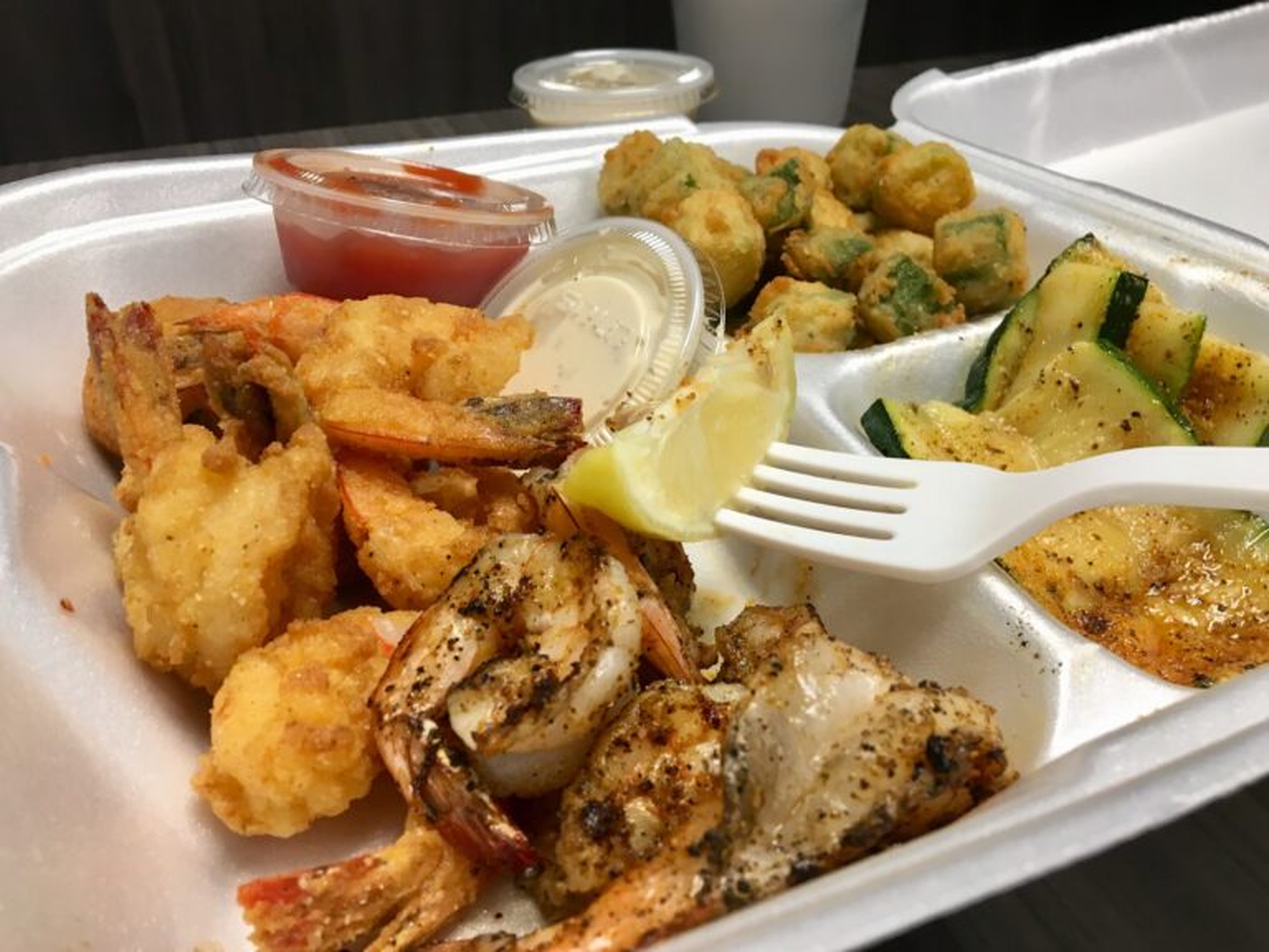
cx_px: 634
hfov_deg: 61.7
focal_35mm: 29
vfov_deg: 48.2
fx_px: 1063
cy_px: 476
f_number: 2.2
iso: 64
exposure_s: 1/30
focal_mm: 4.15
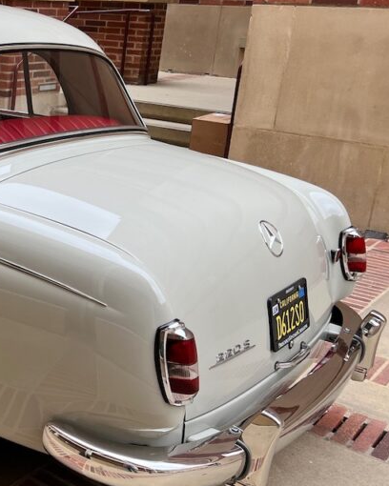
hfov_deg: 26.5
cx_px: -74
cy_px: 212
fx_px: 734
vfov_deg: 36.6
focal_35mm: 51
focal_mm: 5.7
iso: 50
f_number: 1.5
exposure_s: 1/502
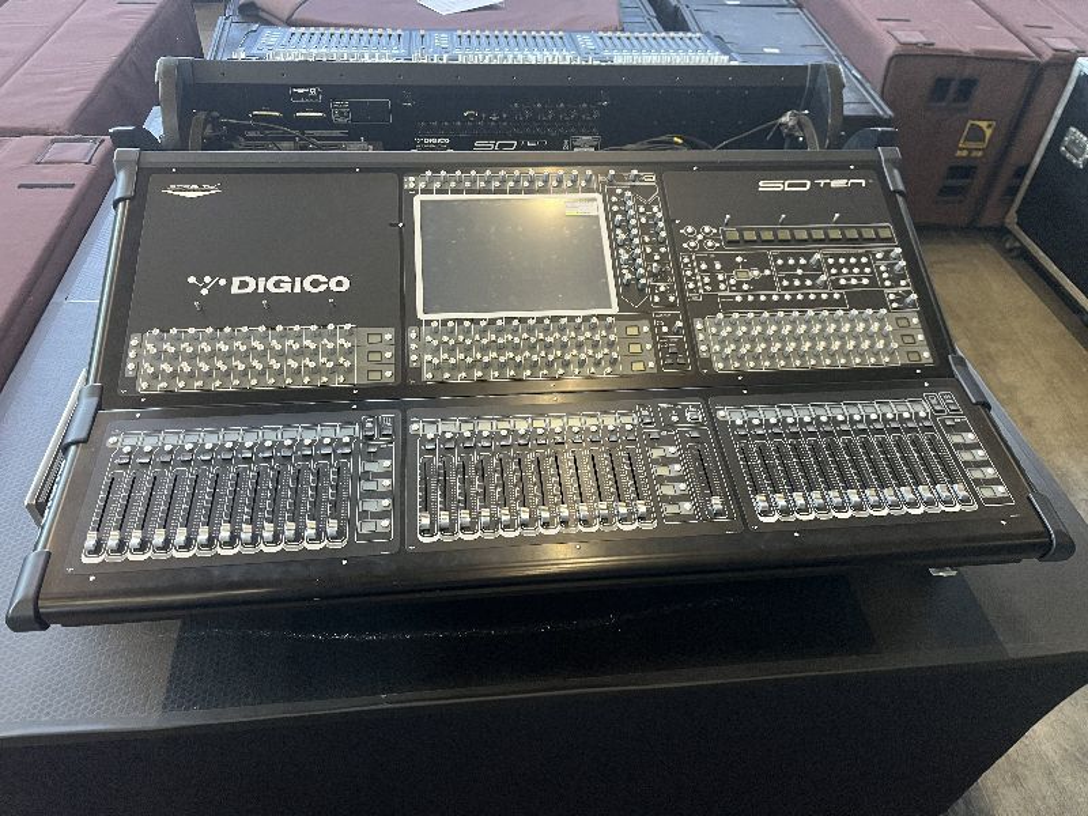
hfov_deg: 67.3
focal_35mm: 26
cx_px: 544
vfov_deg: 53.1
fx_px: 817
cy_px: 408
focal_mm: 5.1
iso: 400
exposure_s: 1/33
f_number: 1.6
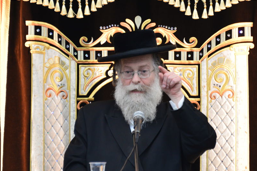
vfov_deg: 2.6
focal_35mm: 525
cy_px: 65
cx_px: 155
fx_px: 3749
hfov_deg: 3.9
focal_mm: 300
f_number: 5.6
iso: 1250
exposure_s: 1/100
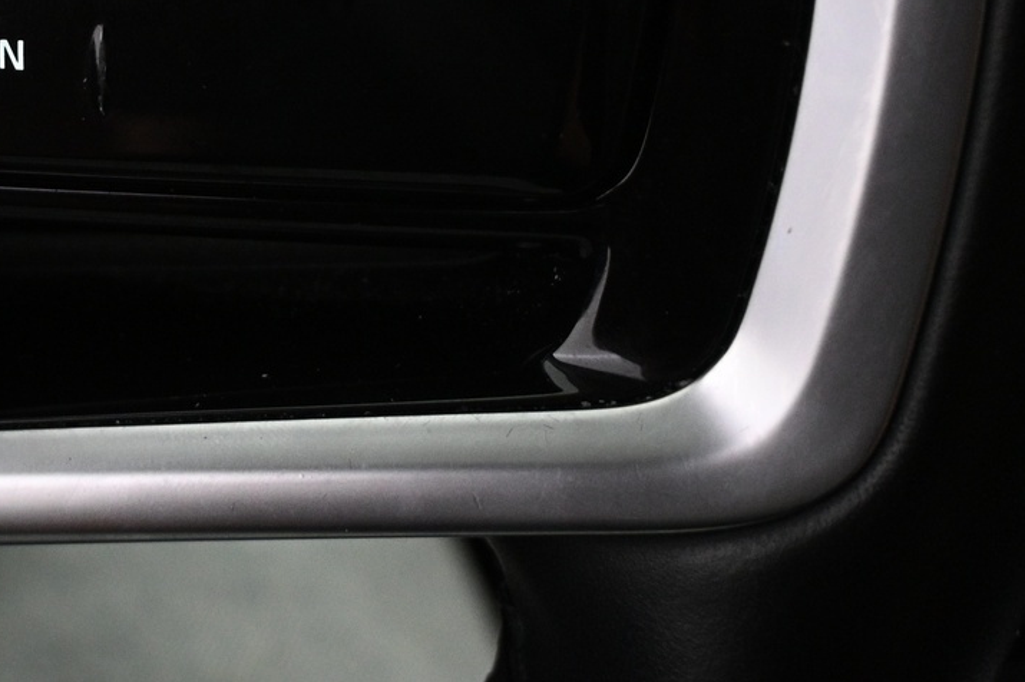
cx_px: 132
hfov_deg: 28.0
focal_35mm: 70
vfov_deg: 18.7
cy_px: -87
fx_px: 1984
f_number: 3.8
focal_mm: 20.5
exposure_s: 1/50
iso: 1600
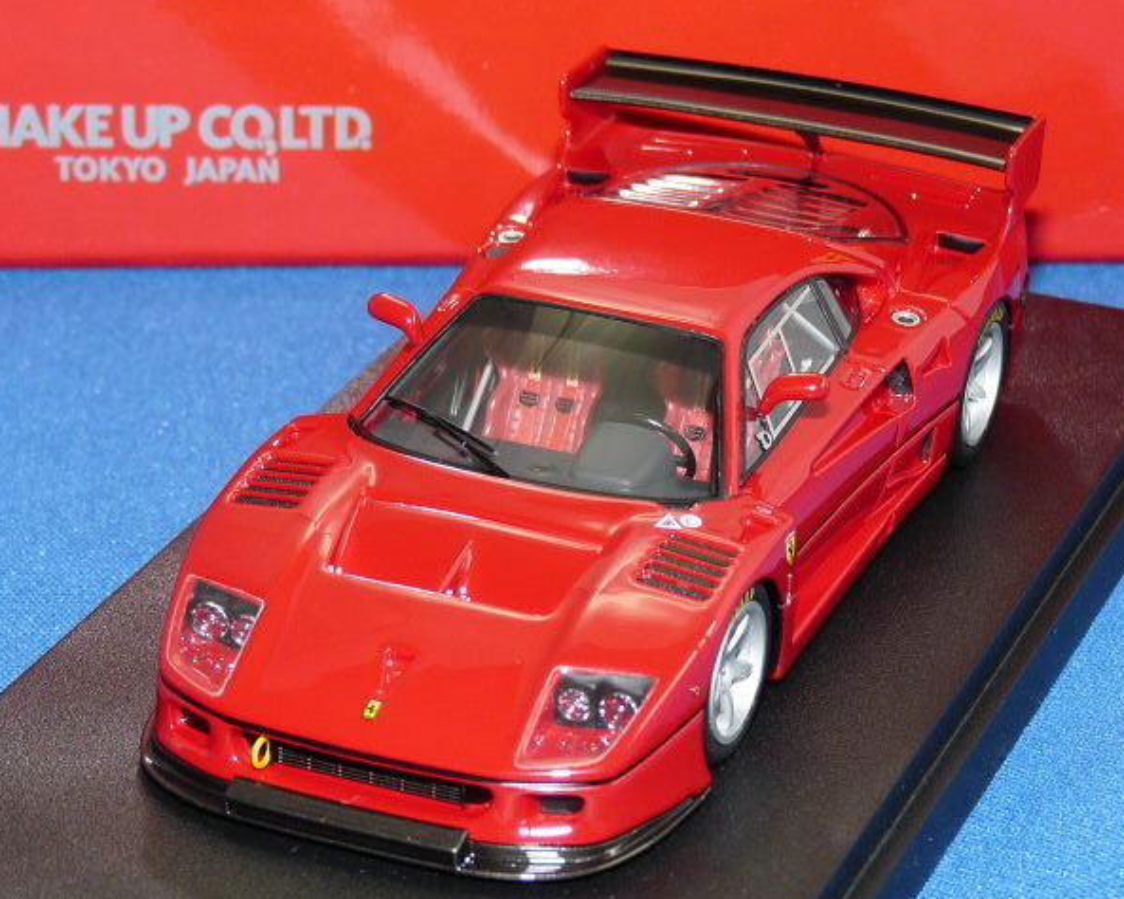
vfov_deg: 13.2
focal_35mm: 117
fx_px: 3891
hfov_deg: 16.4
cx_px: 572
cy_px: 451
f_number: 3.4
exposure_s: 1/30
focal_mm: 11.5
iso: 100
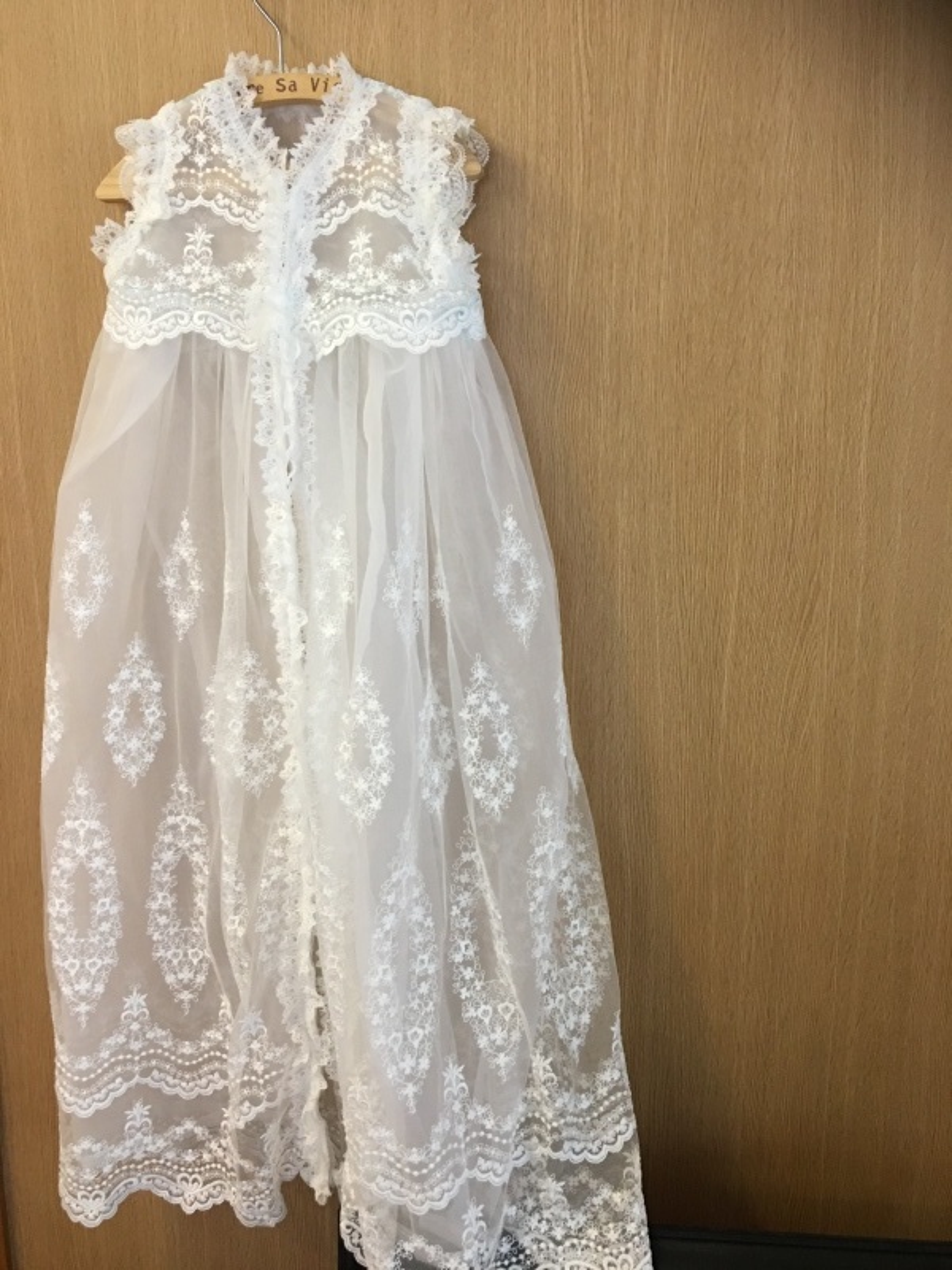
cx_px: 476
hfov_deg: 48.2
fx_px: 1063
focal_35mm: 29
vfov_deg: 61.7
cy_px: 635
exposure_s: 1/17
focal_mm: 4.15
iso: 80
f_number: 2.2
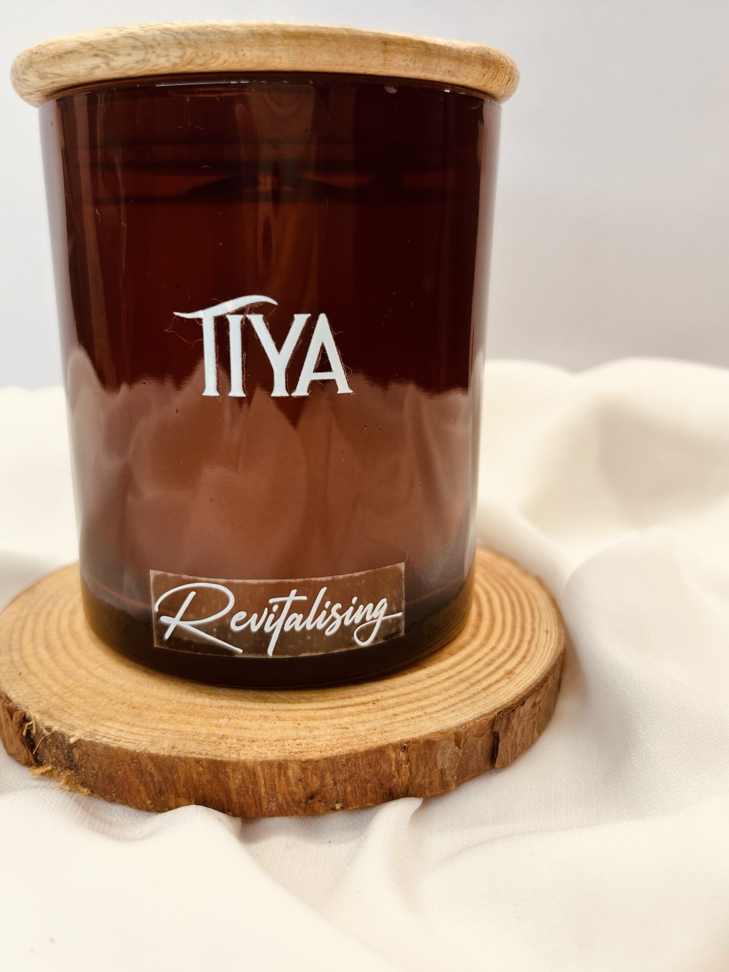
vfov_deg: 59.8
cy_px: 431
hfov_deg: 46.7
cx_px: 316
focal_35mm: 30
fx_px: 842
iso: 40
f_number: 1.6
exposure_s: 1/100
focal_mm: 5.1
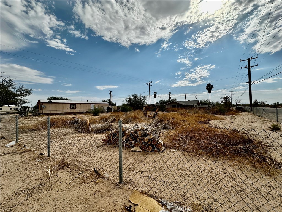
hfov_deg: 102.1
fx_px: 114
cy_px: 106
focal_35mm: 14
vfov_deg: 85.7
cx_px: 141
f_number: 2.2
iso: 50
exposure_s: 1/4831
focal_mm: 2.22
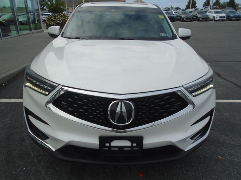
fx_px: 181
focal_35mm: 26
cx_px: 120
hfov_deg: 67.3
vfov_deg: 53.1
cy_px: 90
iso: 100
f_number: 8
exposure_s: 1/250
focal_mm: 4.6
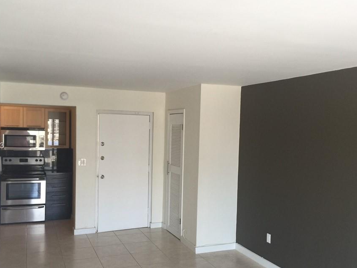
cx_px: 176
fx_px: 361
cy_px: 146
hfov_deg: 52.6
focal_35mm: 35
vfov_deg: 40.7
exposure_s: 1/40
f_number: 2.2
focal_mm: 4.15
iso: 32
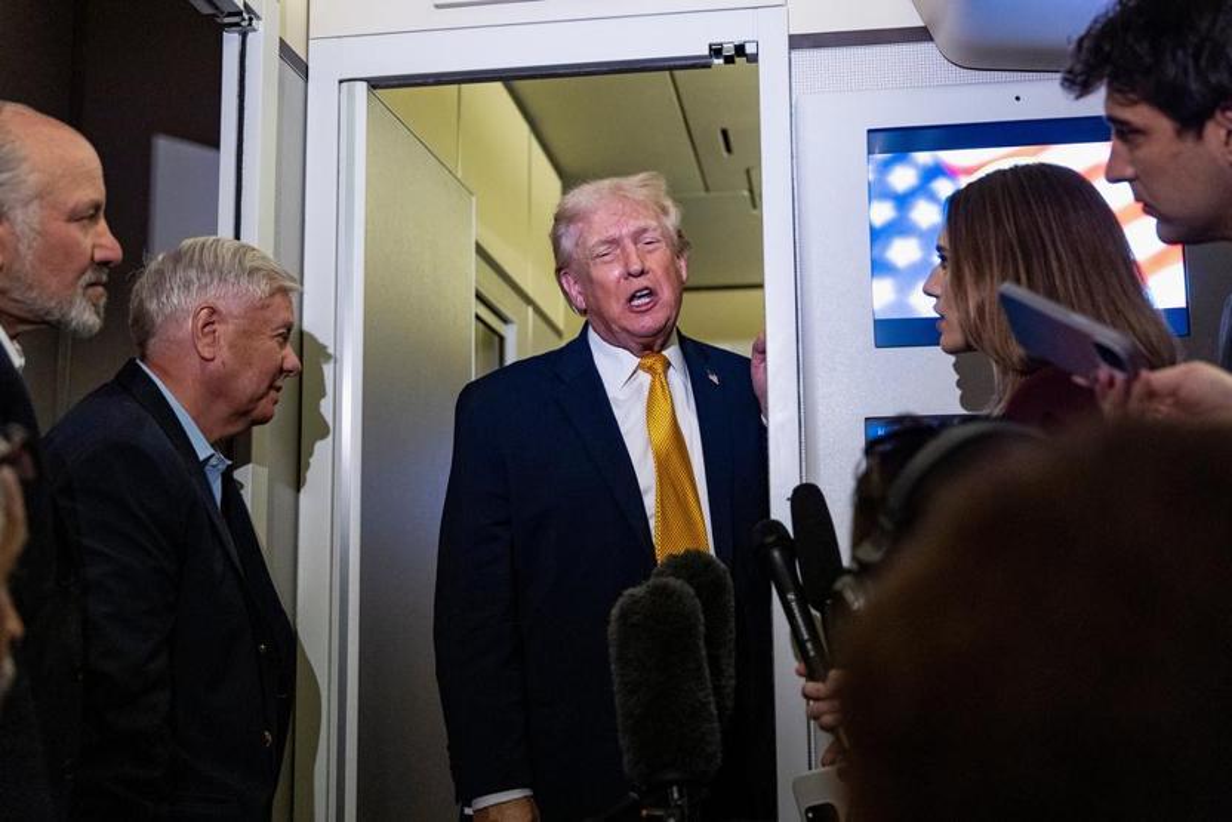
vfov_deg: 31.2
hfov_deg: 45.4
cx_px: 616
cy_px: 411
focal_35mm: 43
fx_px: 1472
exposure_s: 1/250
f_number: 2.8
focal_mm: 43
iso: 4000
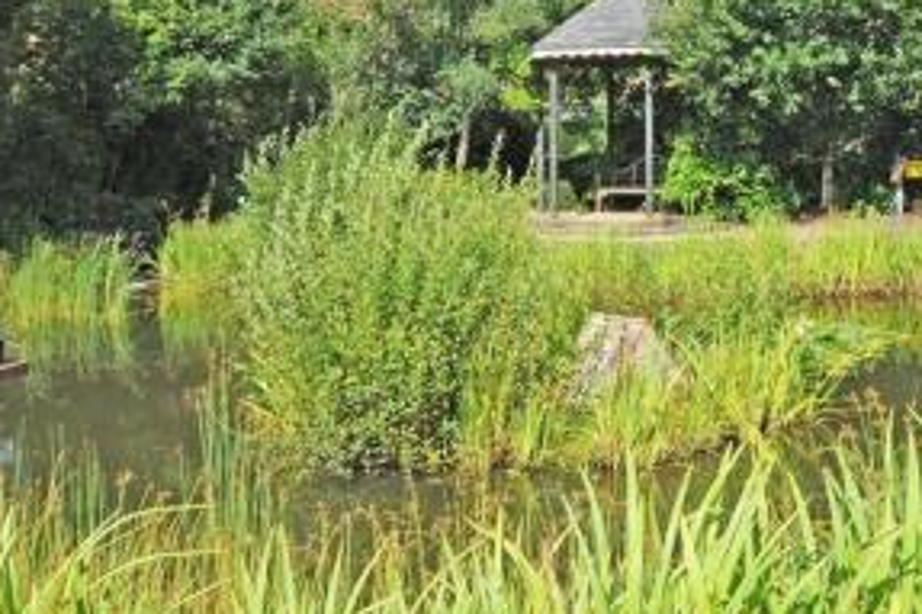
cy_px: 71
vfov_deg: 27.1
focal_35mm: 48
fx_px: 1229
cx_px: 874
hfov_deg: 37.7
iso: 400
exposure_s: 1/320
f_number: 13
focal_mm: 14
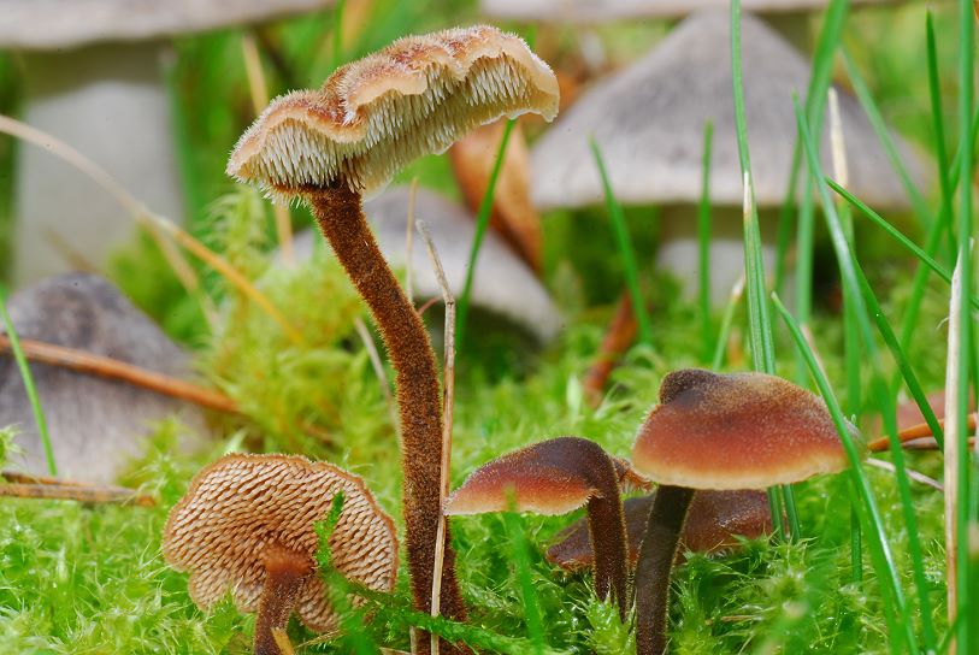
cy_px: 328
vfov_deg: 10.2
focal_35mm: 135
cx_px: 490
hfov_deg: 15.2
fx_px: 3675
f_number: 40
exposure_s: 1/2.5
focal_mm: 90
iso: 200
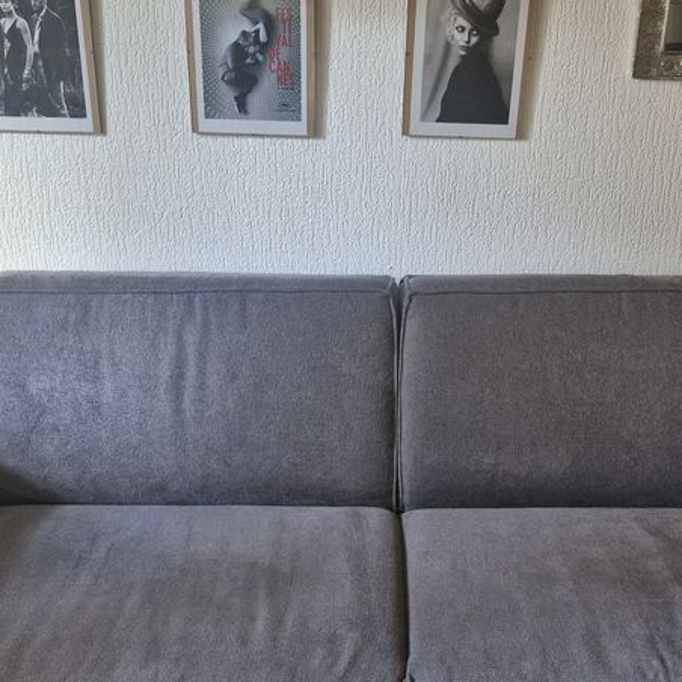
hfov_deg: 37.5
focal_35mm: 45
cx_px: 392
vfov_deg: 37.3
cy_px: 432
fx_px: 1003
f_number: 1.8
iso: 640
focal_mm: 5.54
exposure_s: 1/33
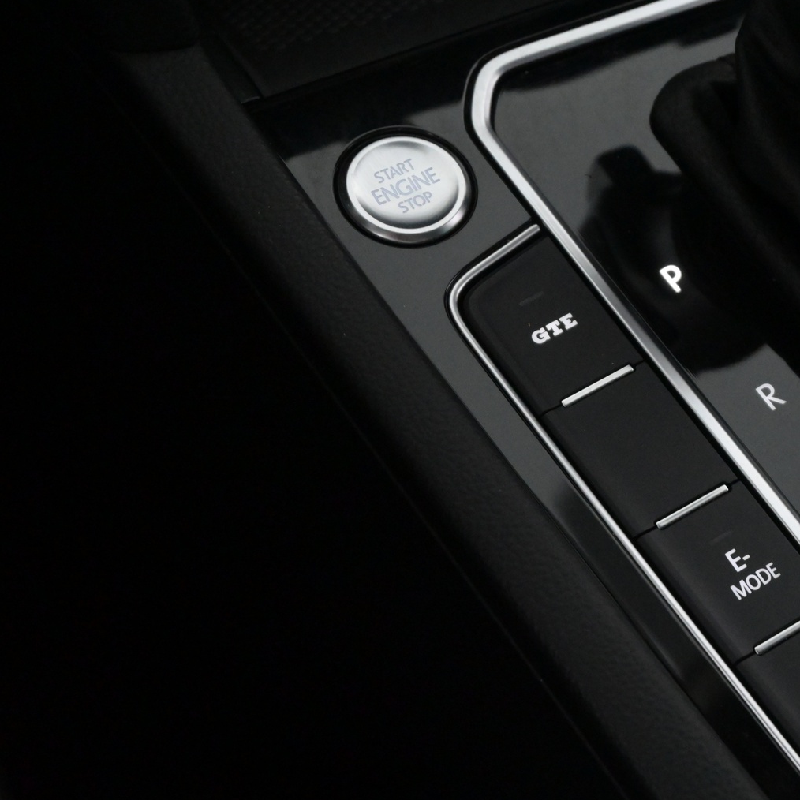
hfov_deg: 18.8
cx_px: 638
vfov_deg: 18.9
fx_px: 2397
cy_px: 395
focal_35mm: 92
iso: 5000
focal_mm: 45
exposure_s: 1/80
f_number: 6
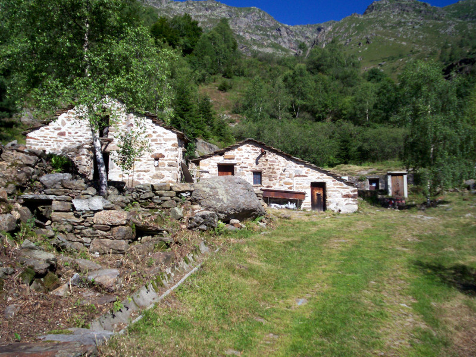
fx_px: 495
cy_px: 178
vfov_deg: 39.7
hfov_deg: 51.4
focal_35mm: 36
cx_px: 238
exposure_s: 1/688
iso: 100
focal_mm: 5.9
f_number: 4.5
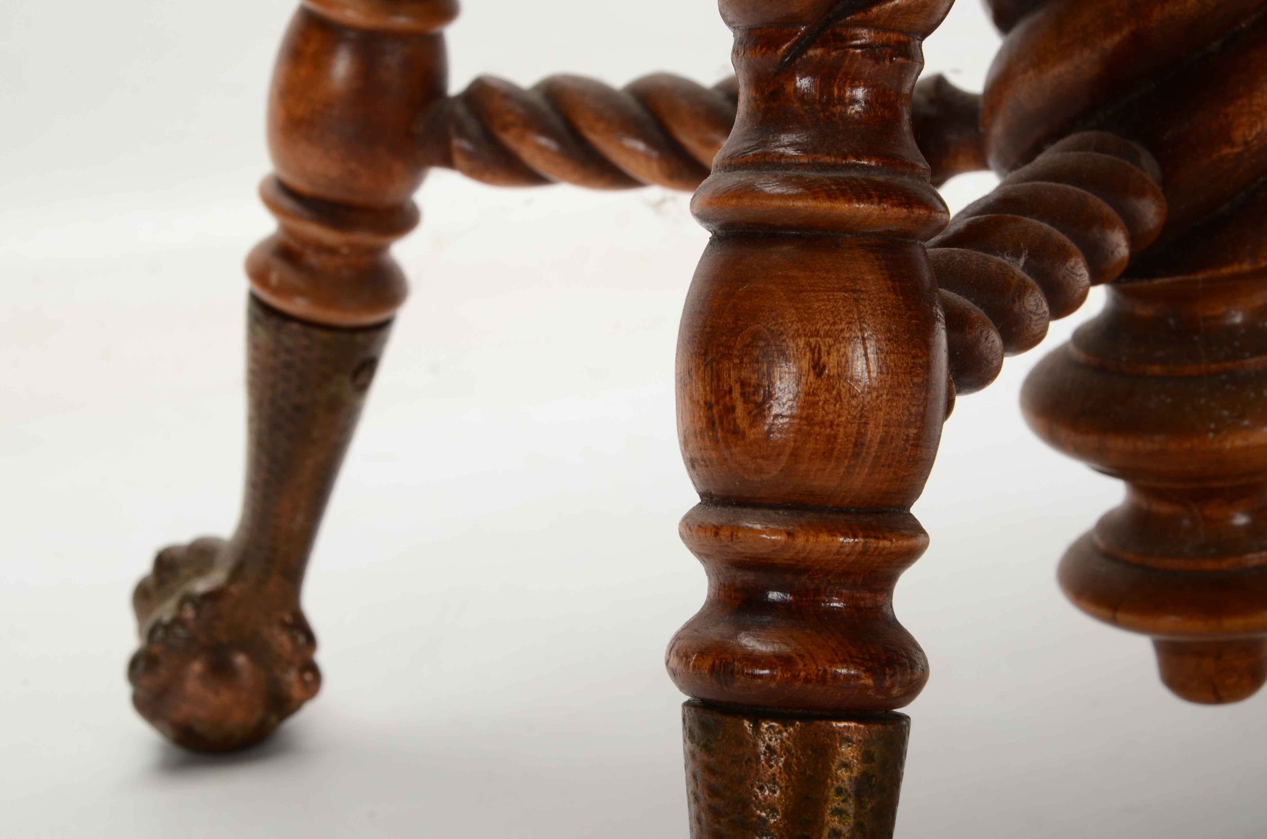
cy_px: 420
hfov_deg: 19.5
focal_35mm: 105
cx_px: 634
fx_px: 3688
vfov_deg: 13.0
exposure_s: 1/160
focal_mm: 70
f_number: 18
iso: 200
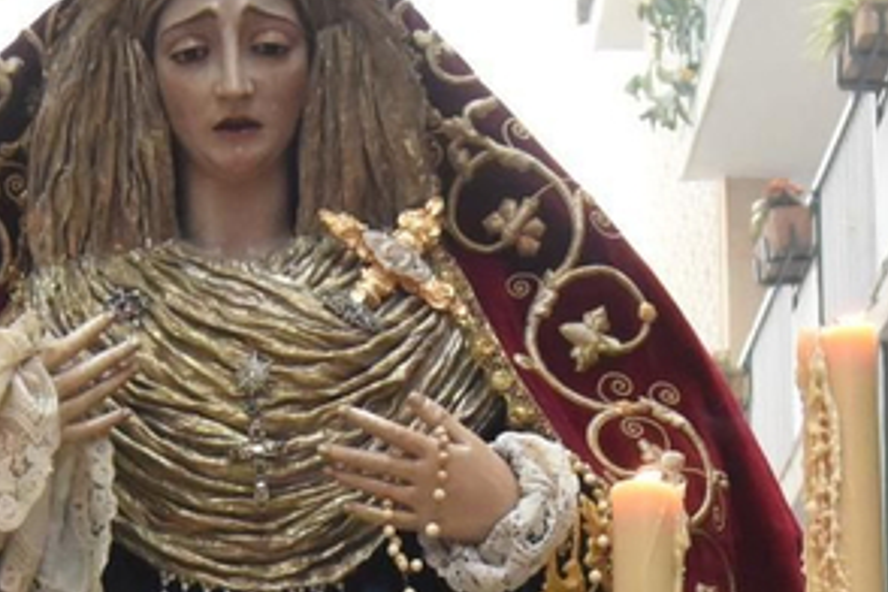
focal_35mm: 158
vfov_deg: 8.5
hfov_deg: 13.0
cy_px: 840
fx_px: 3897
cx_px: 293
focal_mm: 29
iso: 5000
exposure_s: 1/320
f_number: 6.3
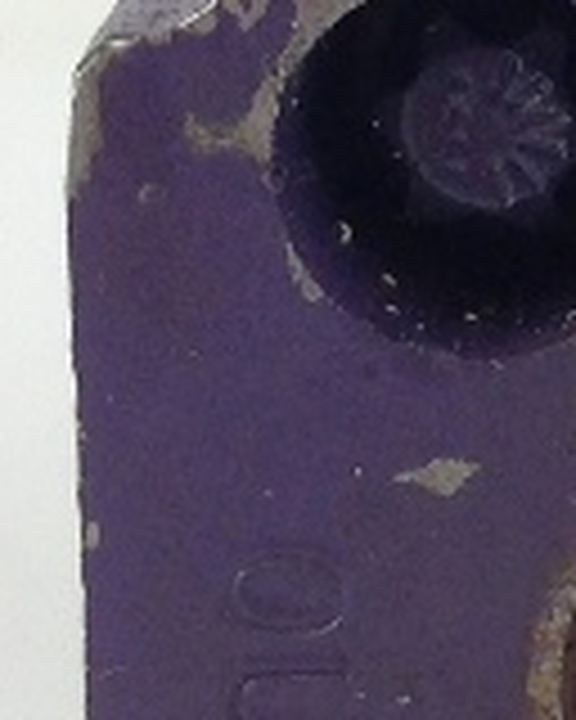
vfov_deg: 7.5
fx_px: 5498
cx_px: 1570
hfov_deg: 5.7
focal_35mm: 258
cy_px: 108
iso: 64
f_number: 2.4
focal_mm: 4.12
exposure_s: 1/120
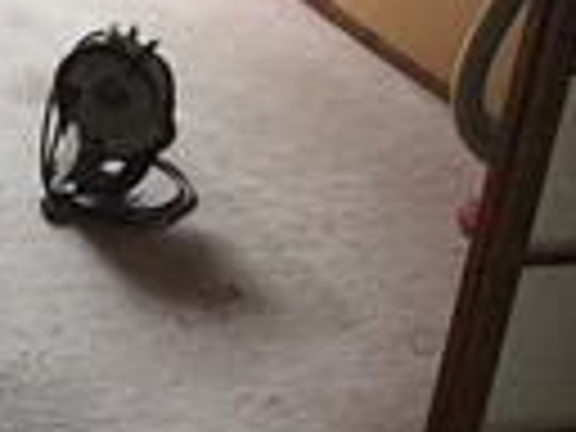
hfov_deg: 13.6
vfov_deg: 10.1
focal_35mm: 145
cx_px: 234
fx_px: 2413
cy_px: -45
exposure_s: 1/30
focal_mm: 4.15
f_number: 2.2
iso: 25
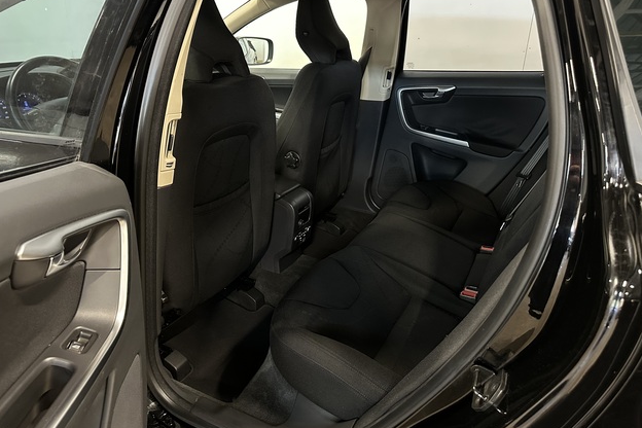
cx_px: 326
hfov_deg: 69.4
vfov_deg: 49.5
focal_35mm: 26
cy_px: 205
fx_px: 464
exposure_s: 1/30
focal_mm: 6.86
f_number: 1.78
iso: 1250
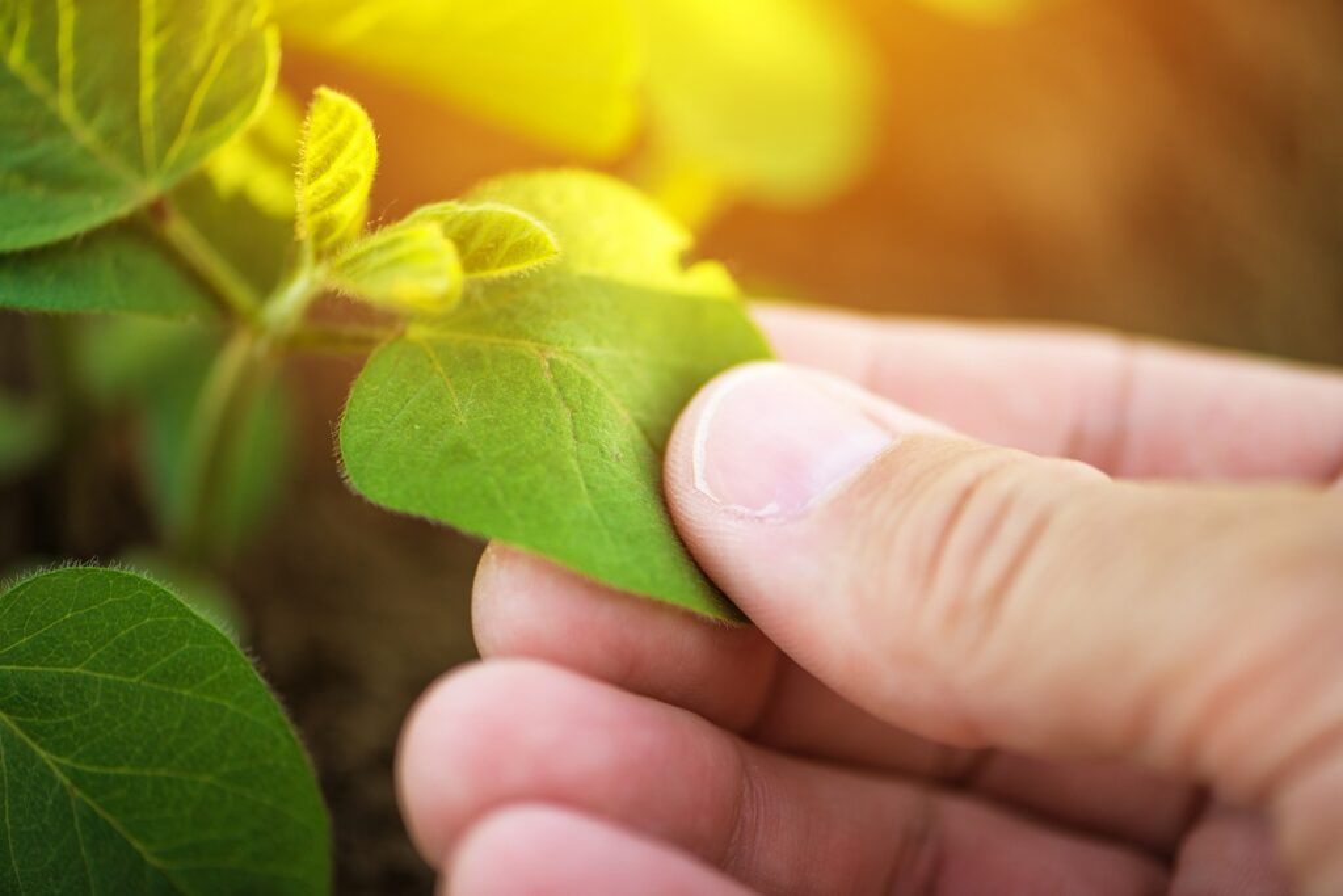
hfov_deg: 19.5
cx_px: 672
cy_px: 448
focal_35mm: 105
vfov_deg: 13.0
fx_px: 3917
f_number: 3.2
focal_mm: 105
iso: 160
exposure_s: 1/500
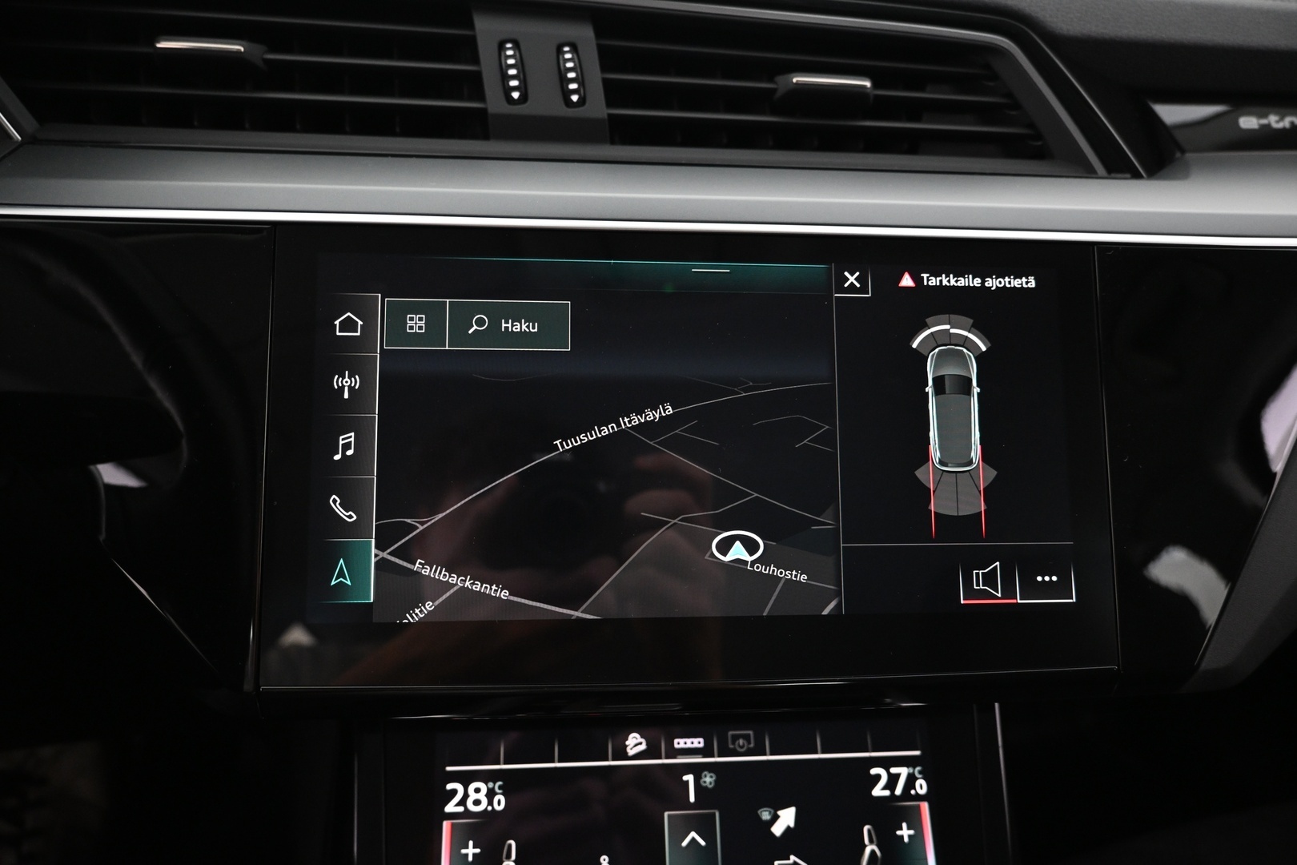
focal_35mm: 24
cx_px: 648
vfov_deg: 53.1
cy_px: 432
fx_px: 865
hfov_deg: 73.7
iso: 1600
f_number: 3.5
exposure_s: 1/25
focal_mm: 16
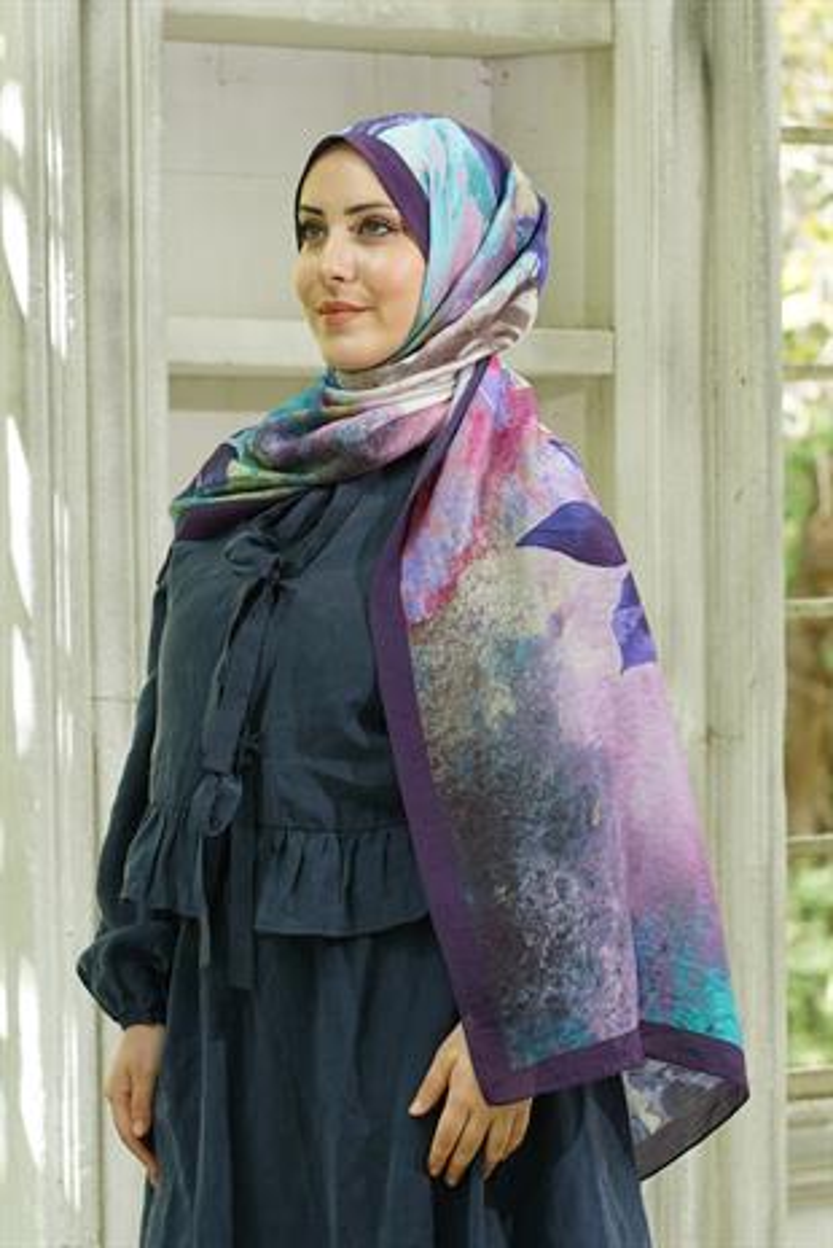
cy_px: 624
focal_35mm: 100
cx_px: 416
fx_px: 3465
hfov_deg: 13.7
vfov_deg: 20.4
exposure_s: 1/100
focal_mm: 100
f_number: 6.3
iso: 640
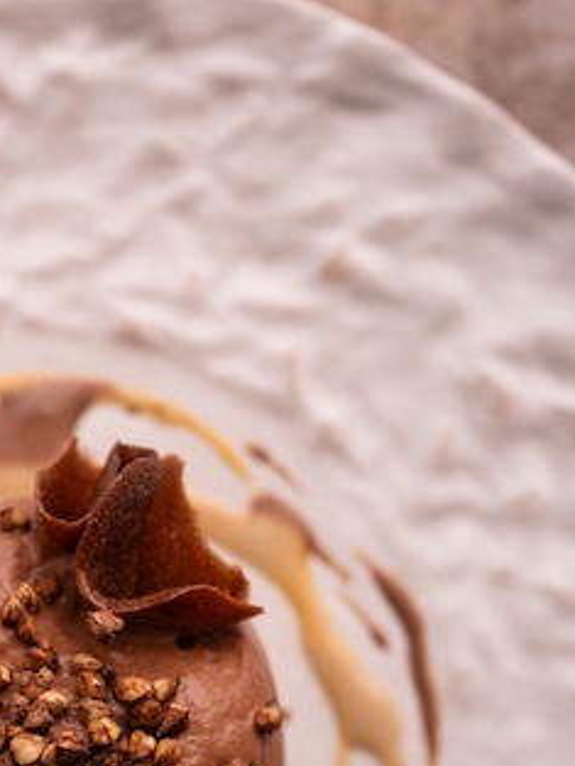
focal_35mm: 86
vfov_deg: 22.2
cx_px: 4
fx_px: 1903
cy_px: 683
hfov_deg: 16.8
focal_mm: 35
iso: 100
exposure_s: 1/160
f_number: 3.2
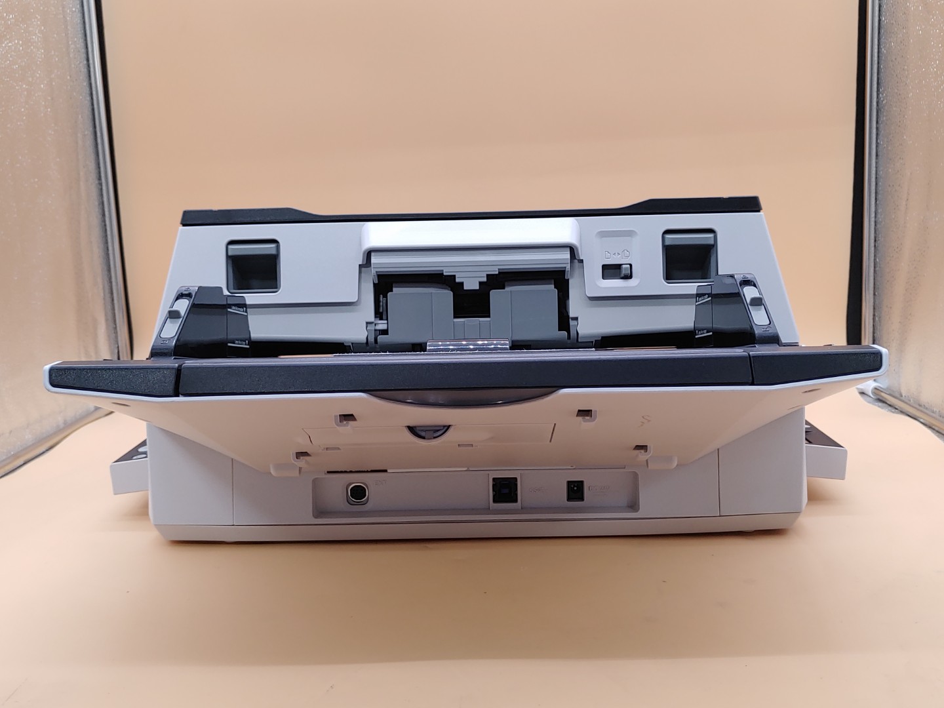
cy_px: 354
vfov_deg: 42.9
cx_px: 472
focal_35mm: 33
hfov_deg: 55.4
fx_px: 900
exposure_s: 1/61
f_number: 1.8
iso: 50
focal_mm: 4.36
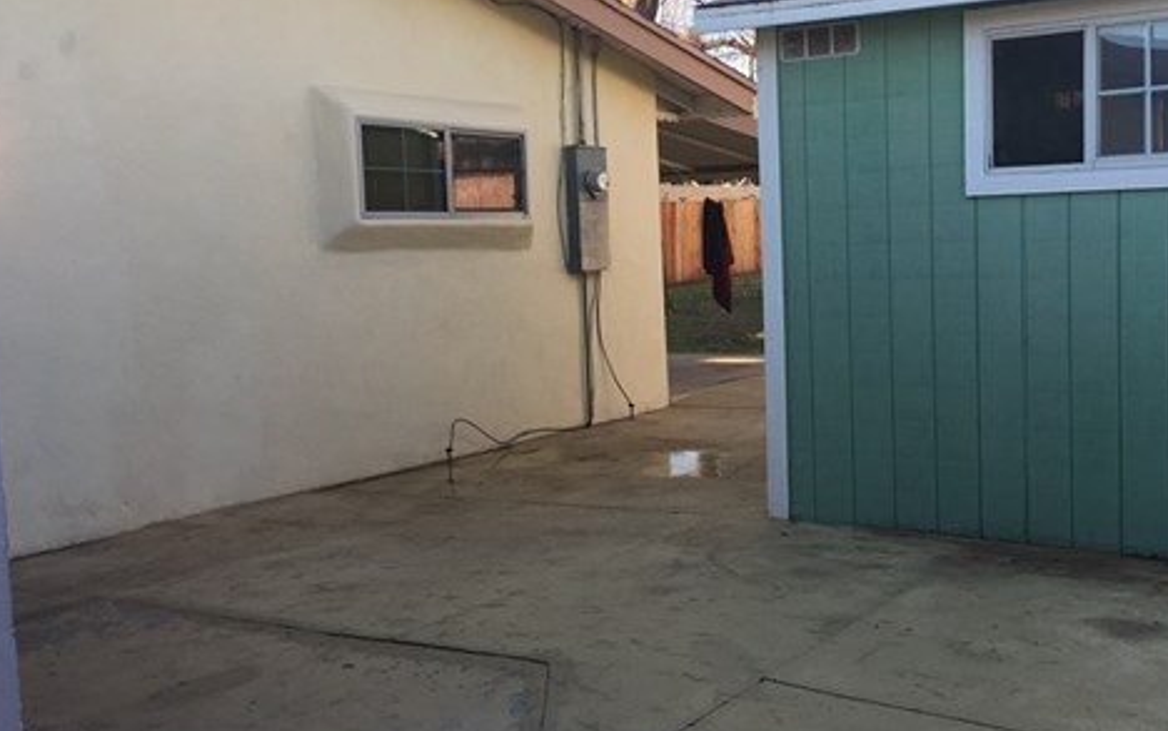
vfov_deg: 30.6
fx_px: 1338
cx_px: 759
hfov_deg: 46.6
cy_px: 359
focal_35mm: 42
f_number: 2.2
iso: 25
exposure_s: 1/281
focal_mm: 4.15
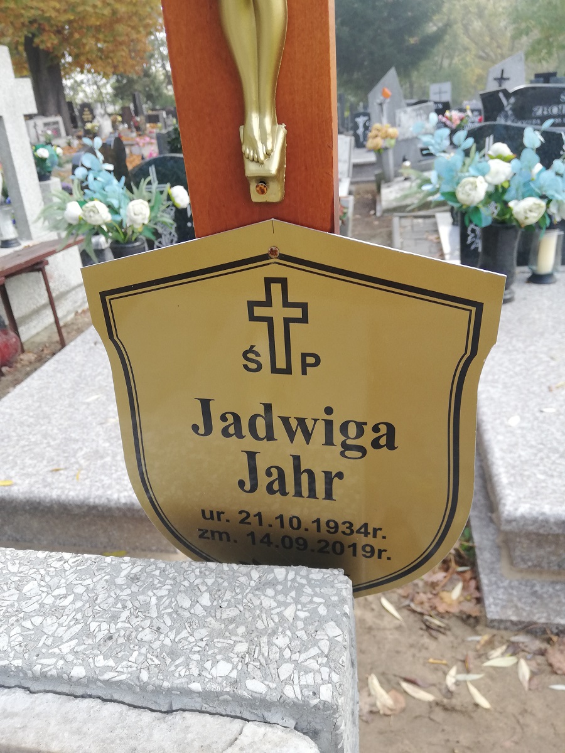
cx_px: 282
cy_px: 376
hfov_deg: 53.1
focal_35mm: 26
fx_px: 566
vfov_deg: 67.3
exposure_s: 1/100
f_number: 2.2
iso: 80
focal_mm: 3.81
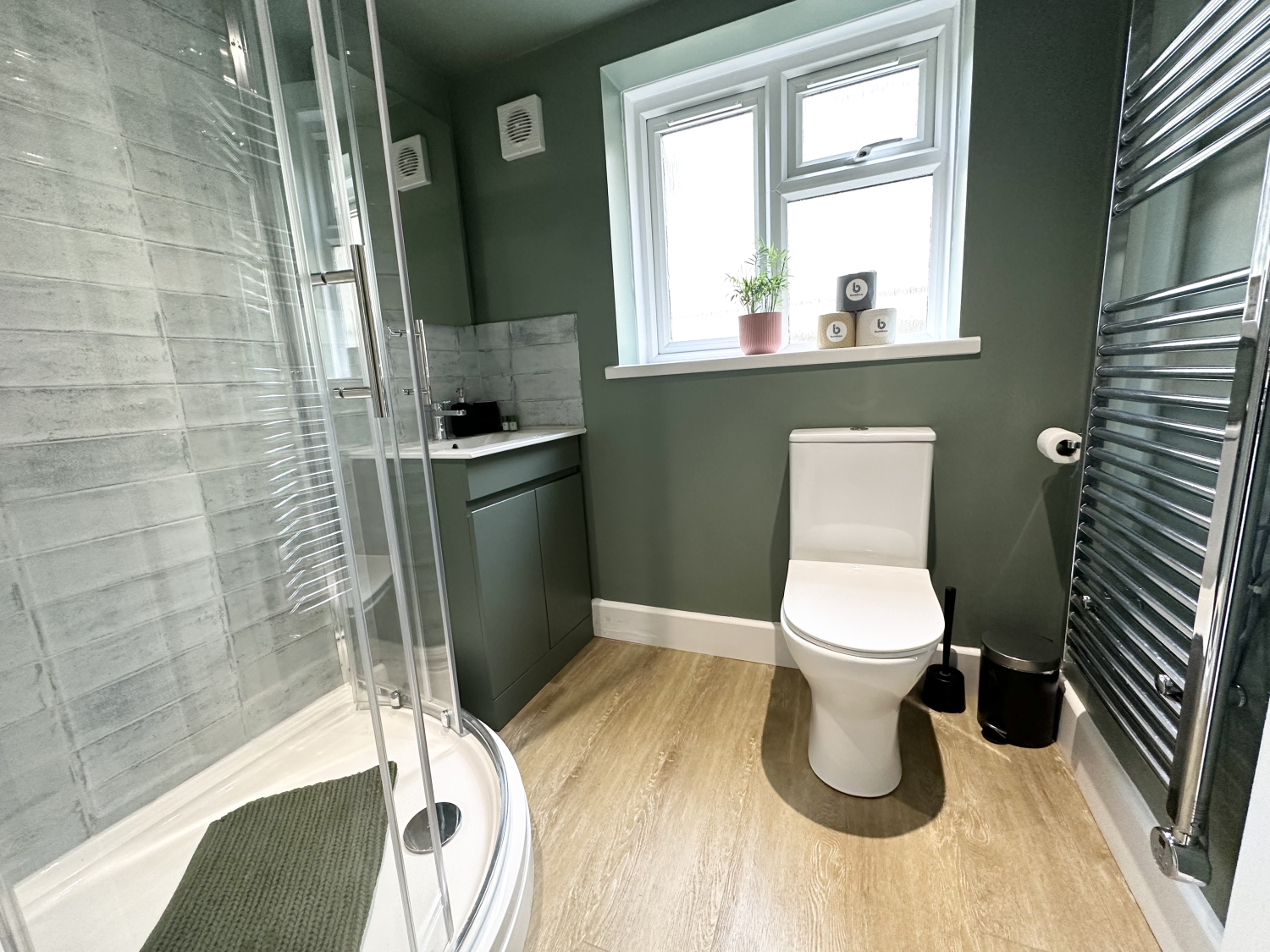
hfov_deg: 102.1
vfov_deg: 85.7
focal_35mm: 14
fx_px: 514
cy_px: 476
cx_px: 635
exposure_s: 1/100
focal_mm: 2.22
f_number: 2.2
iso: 250
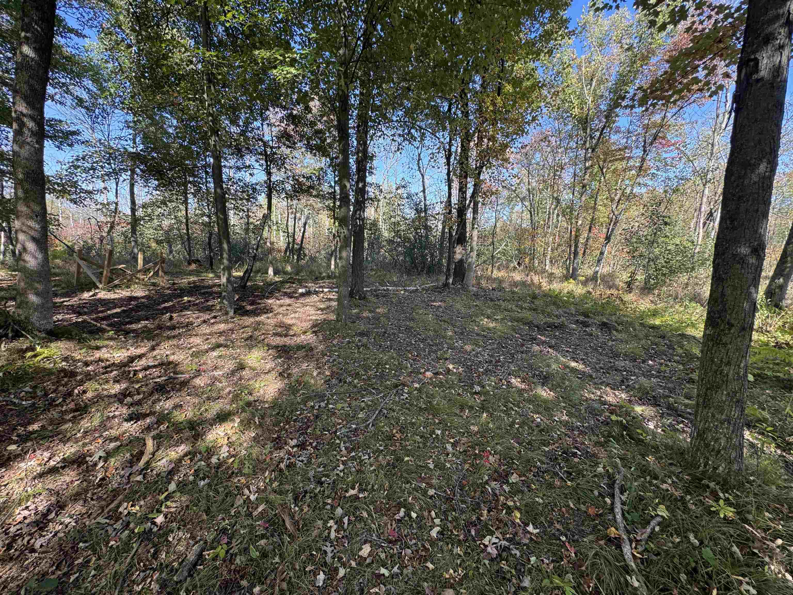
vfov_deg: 85.7
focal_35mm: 14
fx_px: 321
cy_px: 298
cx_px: 396
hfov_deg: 102.1
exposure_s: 1/152
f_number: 2.2
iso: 40
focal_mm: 2.22
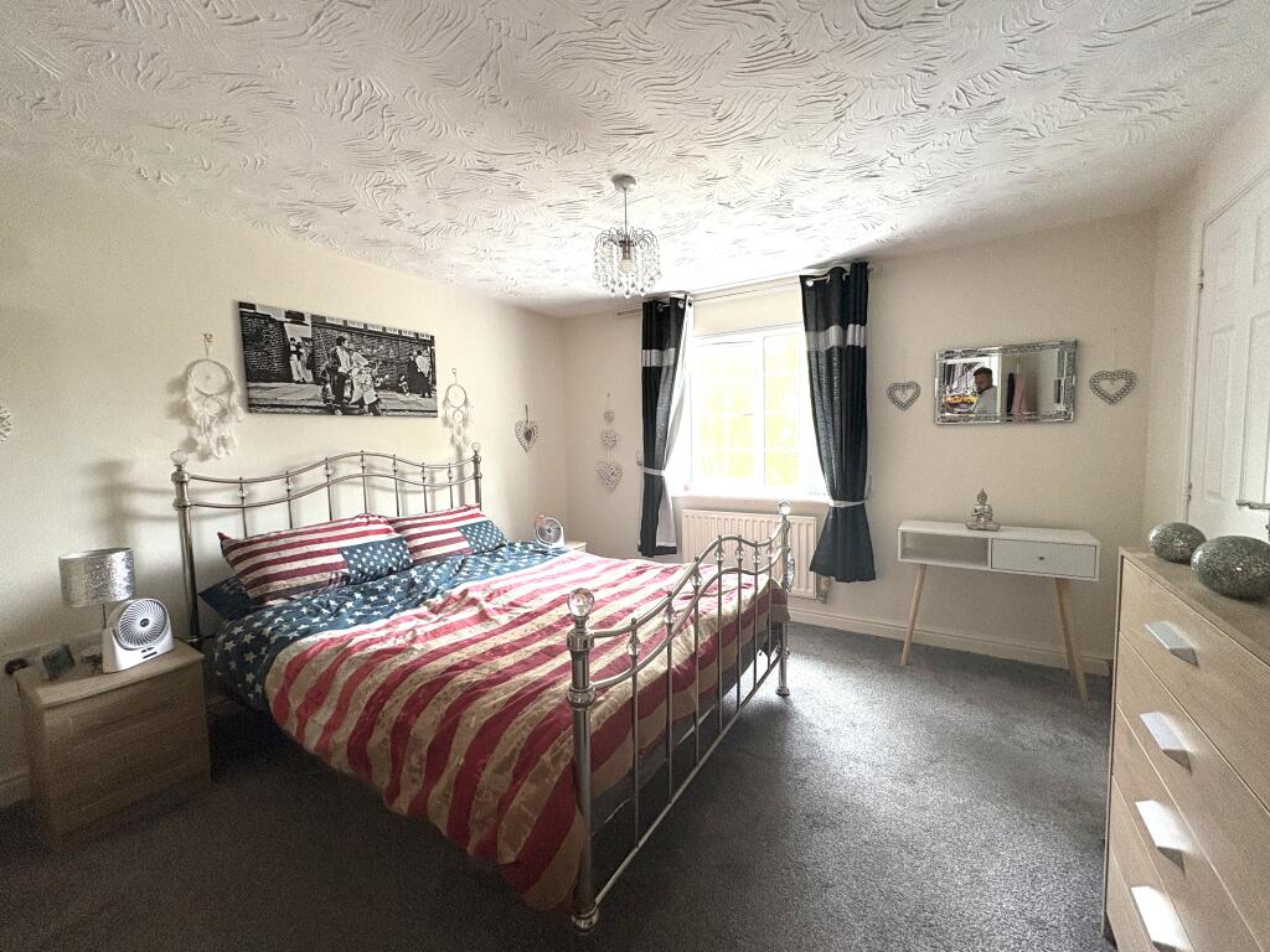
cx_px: 635
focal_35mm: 14
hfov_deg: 102.1
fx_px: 514
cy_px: 476
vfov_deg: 85.7
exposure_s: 1/90
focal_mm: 2.22
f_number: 2.2
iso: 250
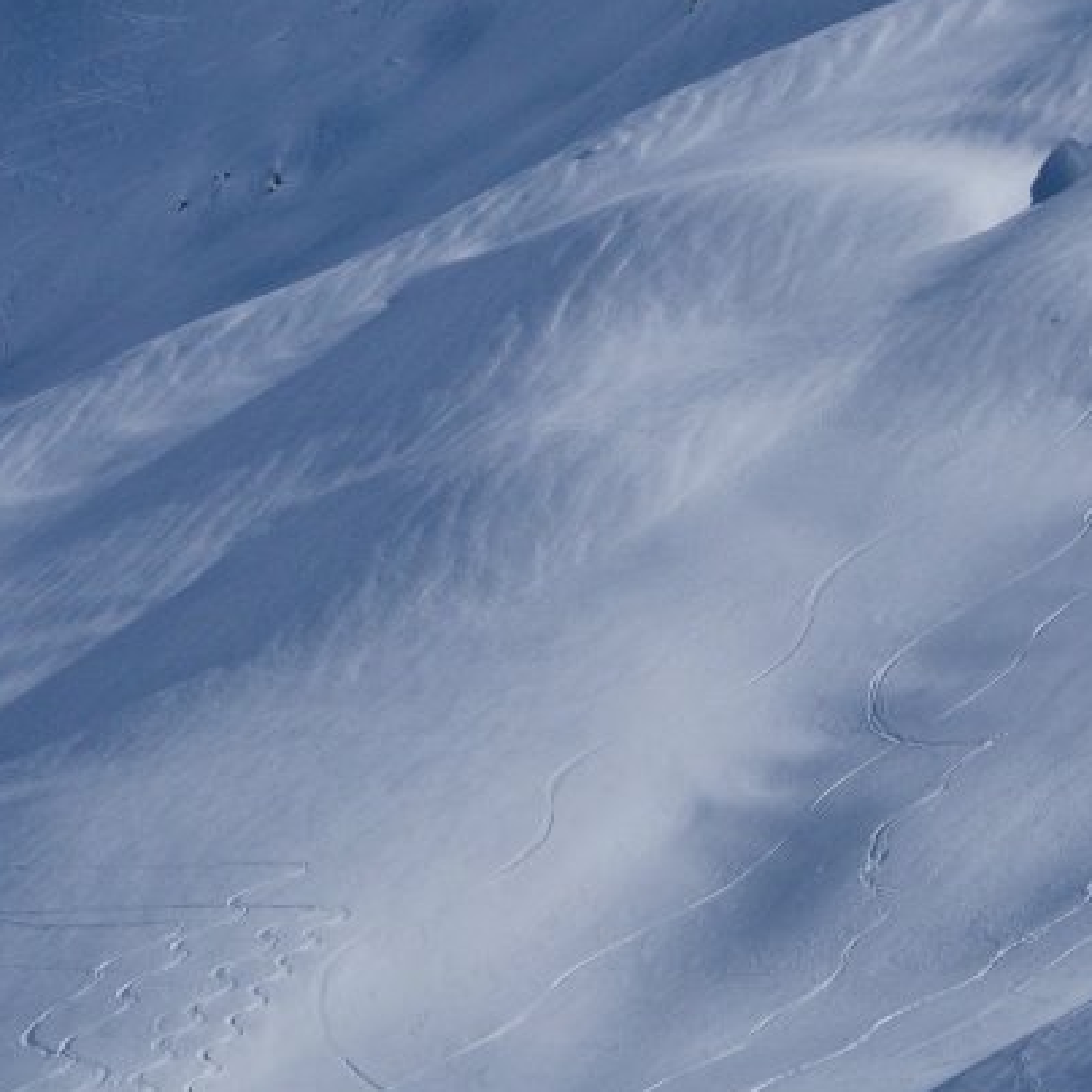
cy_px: -278
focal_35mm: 353
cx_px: 2068
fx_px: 12599
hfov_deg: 4.9
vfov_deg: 4.9
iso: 200
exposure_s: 1/1000
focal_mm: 70
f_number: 8
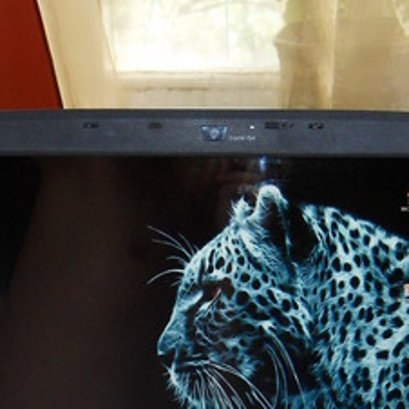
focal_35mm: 82
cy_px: 472
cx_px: 223
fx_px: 1096
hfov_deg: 21.1
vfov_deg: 20.0
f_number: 3.5
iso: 200
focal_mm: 6.3
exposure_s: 1/45
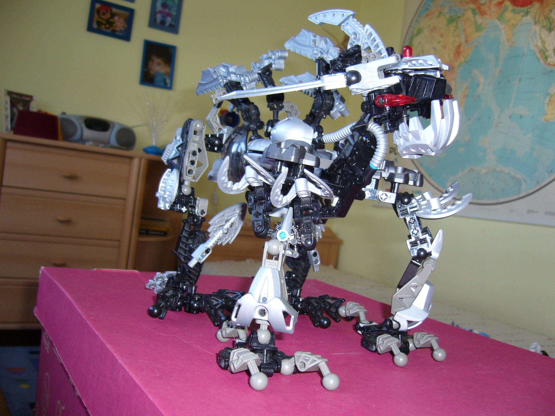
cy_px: 208
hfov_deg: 52.6
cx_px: 278
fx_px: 561
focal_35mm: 35
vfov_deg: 40.7
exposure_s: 1/30
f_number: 2.8
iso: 100
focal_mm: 5.8
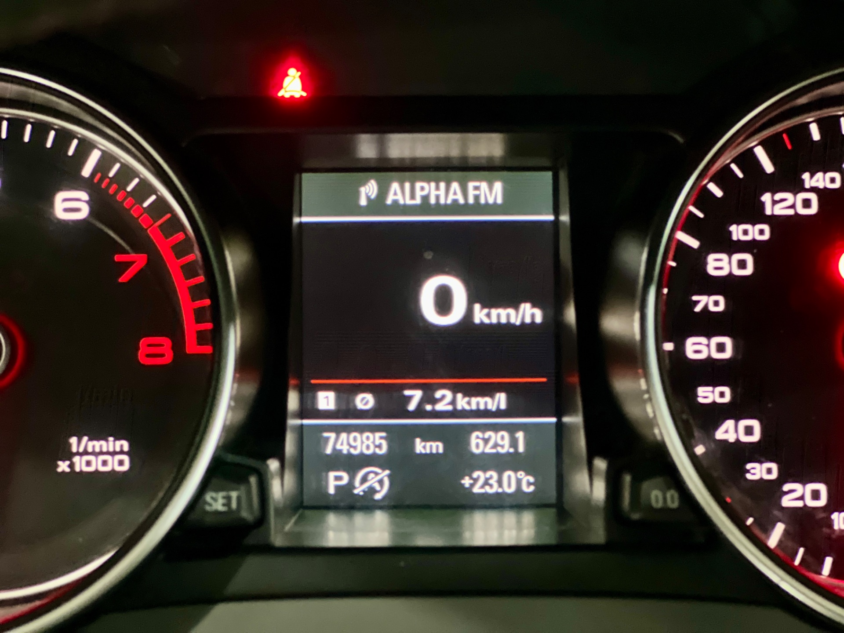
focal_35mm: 77
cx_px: 422
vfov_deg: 19.1
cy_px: 316
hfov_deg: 25.3
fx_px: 1877
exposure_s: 1/15
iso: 800
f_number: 2.8
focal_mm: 9
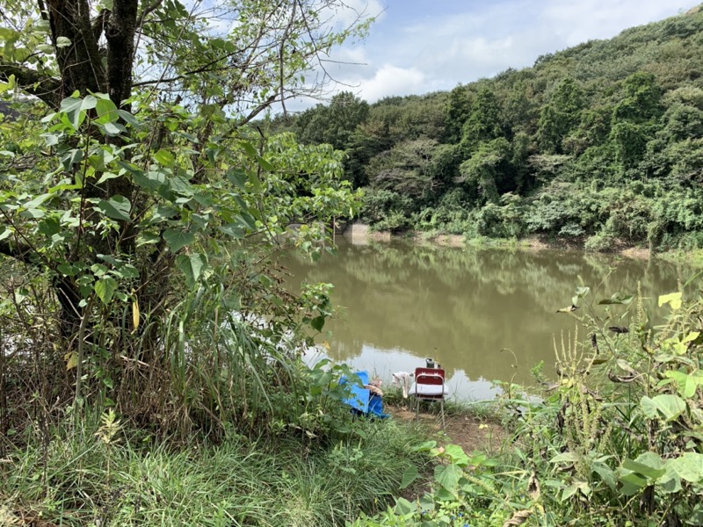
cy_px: 264
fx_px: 528
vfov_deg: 53.1
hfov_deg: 67.3
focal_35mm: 26
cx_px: 352
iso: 25
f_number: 1.8
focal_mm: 4.25
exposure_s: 1/911
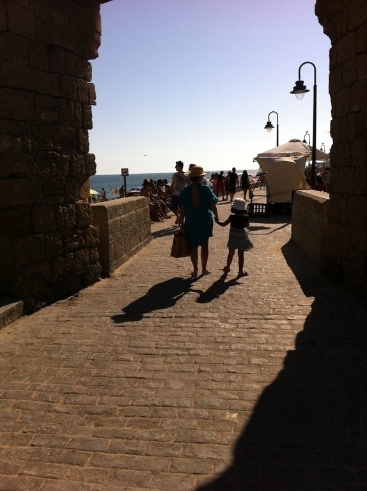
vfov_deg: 52.7
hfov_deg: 40.6
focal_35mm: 35
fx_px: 496
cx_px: 184
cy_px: 246
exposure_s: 1/2742
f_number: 2.8
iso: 80
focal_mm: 3.85
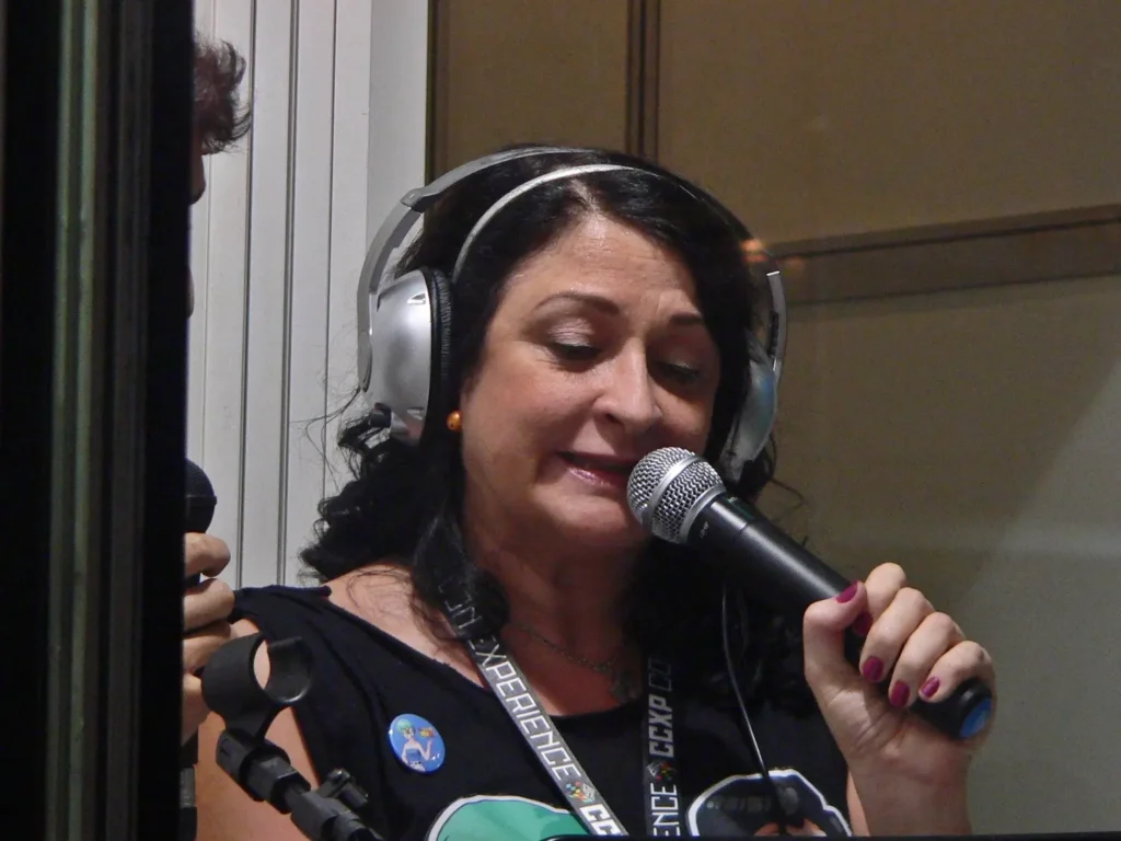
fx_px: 5505
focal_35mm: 170
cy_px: 420
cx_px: 560
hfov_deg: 11.6
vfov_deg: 8.7
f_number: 2.8
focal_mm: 28.3
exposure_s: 1/125
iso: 200
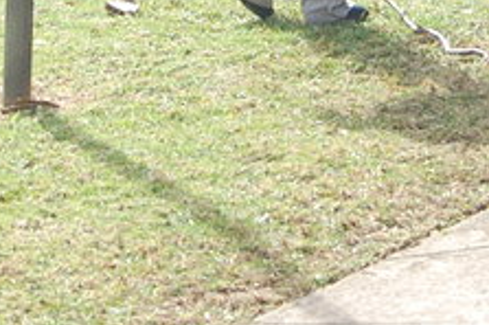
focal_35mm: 289
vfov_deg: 4.7
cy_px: -115
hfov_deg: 7.1
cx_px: 140
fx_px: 3920
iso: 200
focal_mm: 42
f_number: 7.1
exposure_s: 1/200
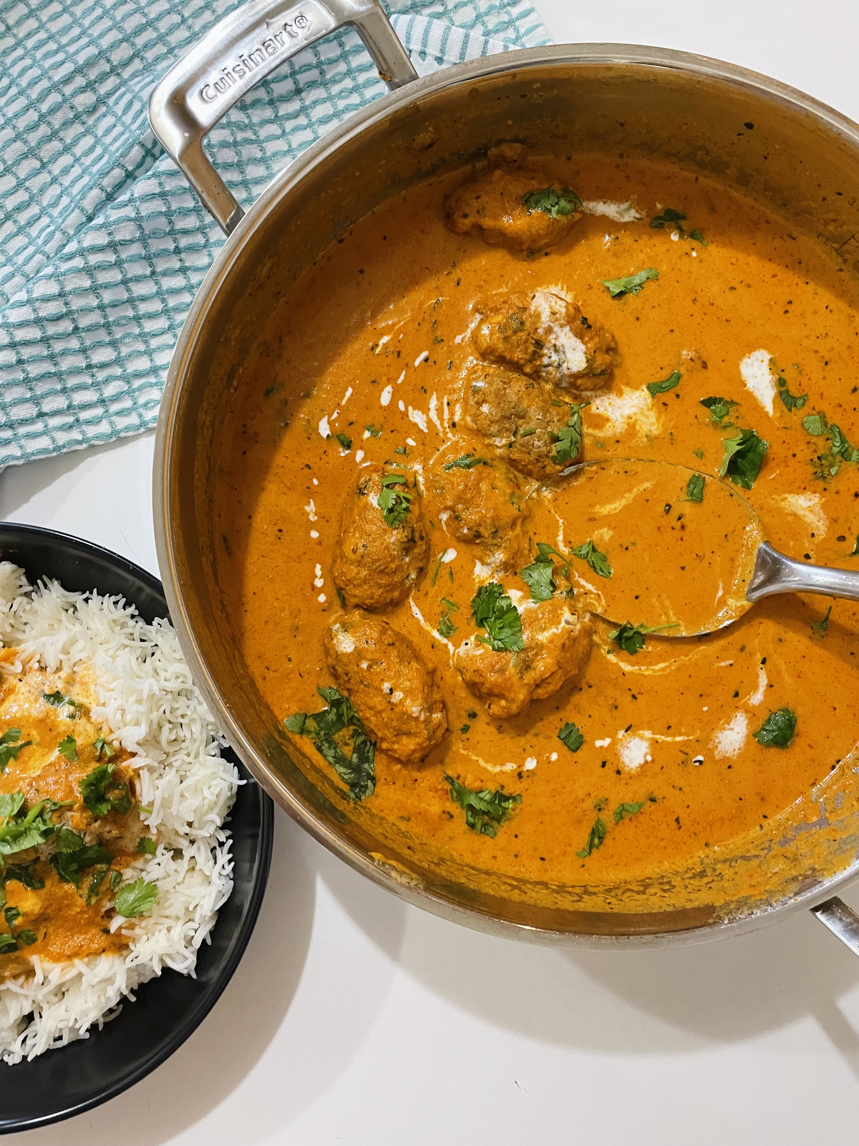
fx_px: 860
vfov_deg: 67.3
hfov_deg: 53.1
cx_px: 430
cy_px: 573
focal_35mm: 26
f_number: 1.6
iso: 400
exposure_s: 1/60
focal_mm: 4.2
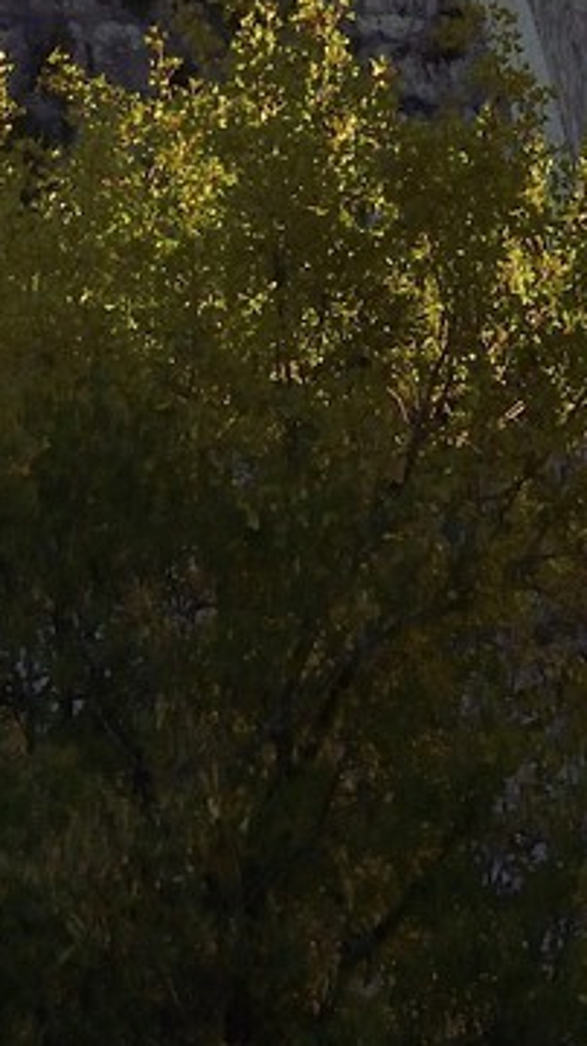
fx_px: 4519
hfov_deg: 7.4
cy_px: -1244
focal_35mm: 163
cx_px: 183
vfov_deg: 11.5
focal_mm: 35
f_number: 16
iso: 400
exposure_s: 1/200
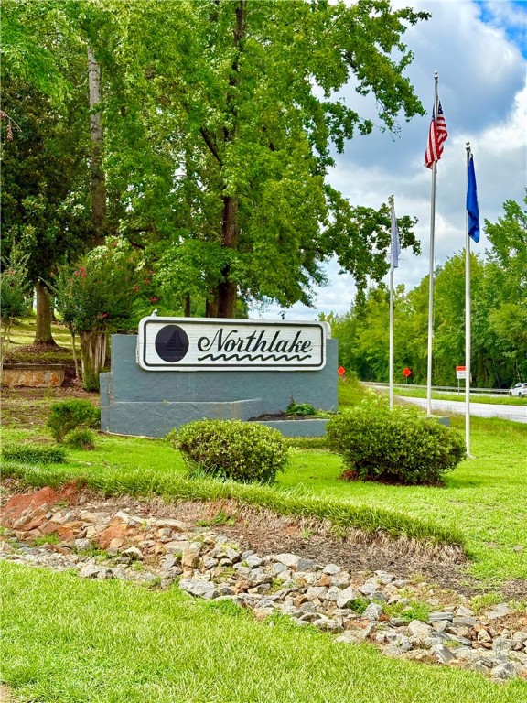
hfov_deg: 28.0
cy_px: 352
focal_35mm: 52
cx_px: 264
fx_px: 1056
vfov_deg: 36.8
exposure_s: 1/1848
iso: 50
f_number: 1.6
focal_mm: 5.96
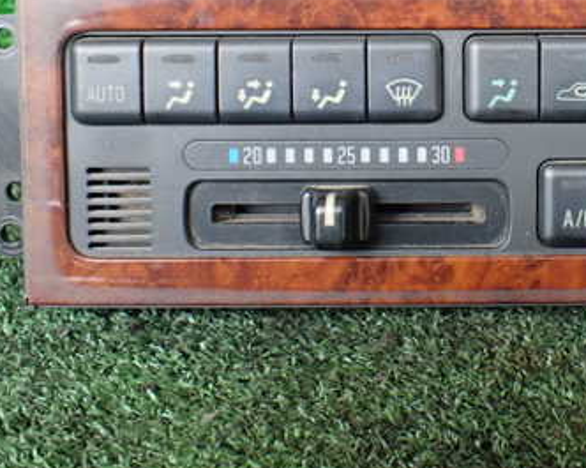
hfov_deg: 34.4
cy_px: 87
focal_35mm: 53
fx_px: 918
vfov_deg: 27.9
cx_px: 462
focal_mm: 5.4
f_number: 2.3
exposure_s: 1/100
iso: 800
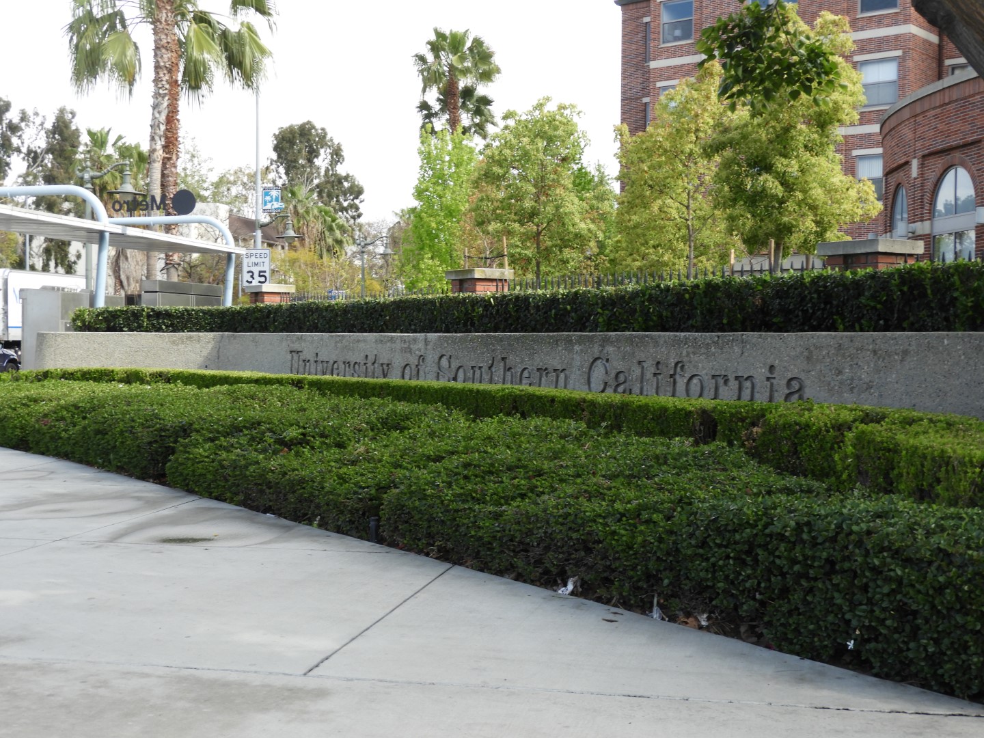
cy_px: 369
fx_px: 1421
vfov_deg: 29.1
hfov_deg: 38.2
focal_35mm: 50
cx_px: 492
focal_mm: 9
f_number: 4
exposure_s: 1/200
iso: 100
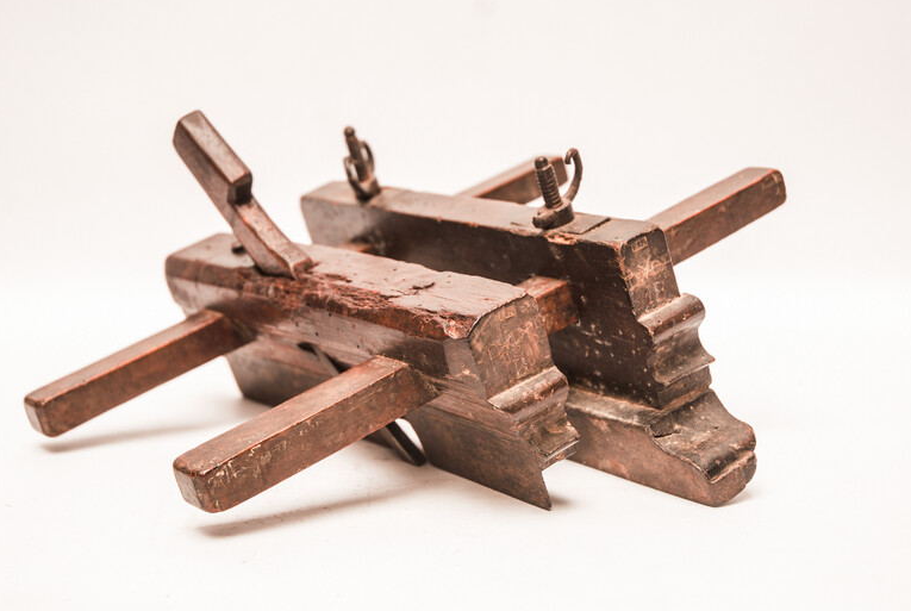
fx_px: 1749
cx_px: 453
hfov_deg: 29.2
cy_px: 293
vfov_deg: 19.8
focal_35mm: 69
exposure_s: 1/4
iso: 100
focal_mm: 44
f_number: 4.2
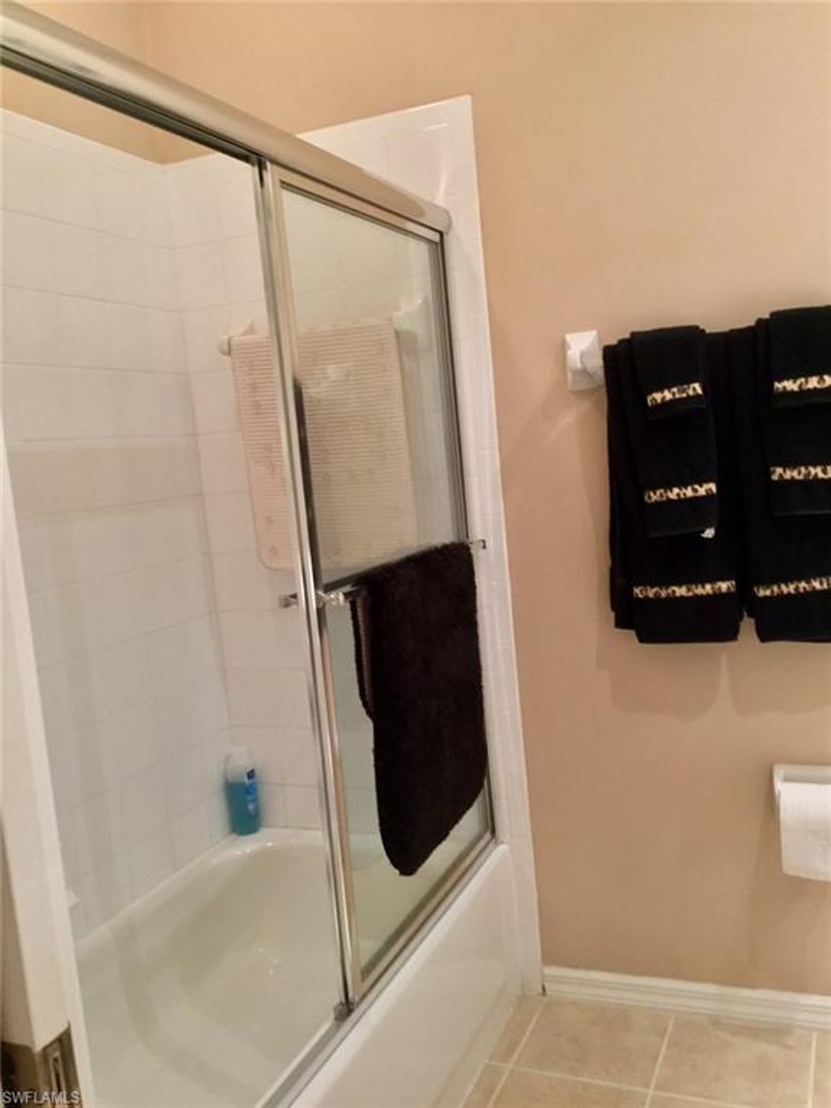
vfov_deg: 58.4
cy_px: 554
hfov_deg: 45.4
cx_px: 416
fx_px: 992
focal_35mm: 31
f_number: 2.4
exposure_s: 1/30
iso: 125
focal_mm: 3.3
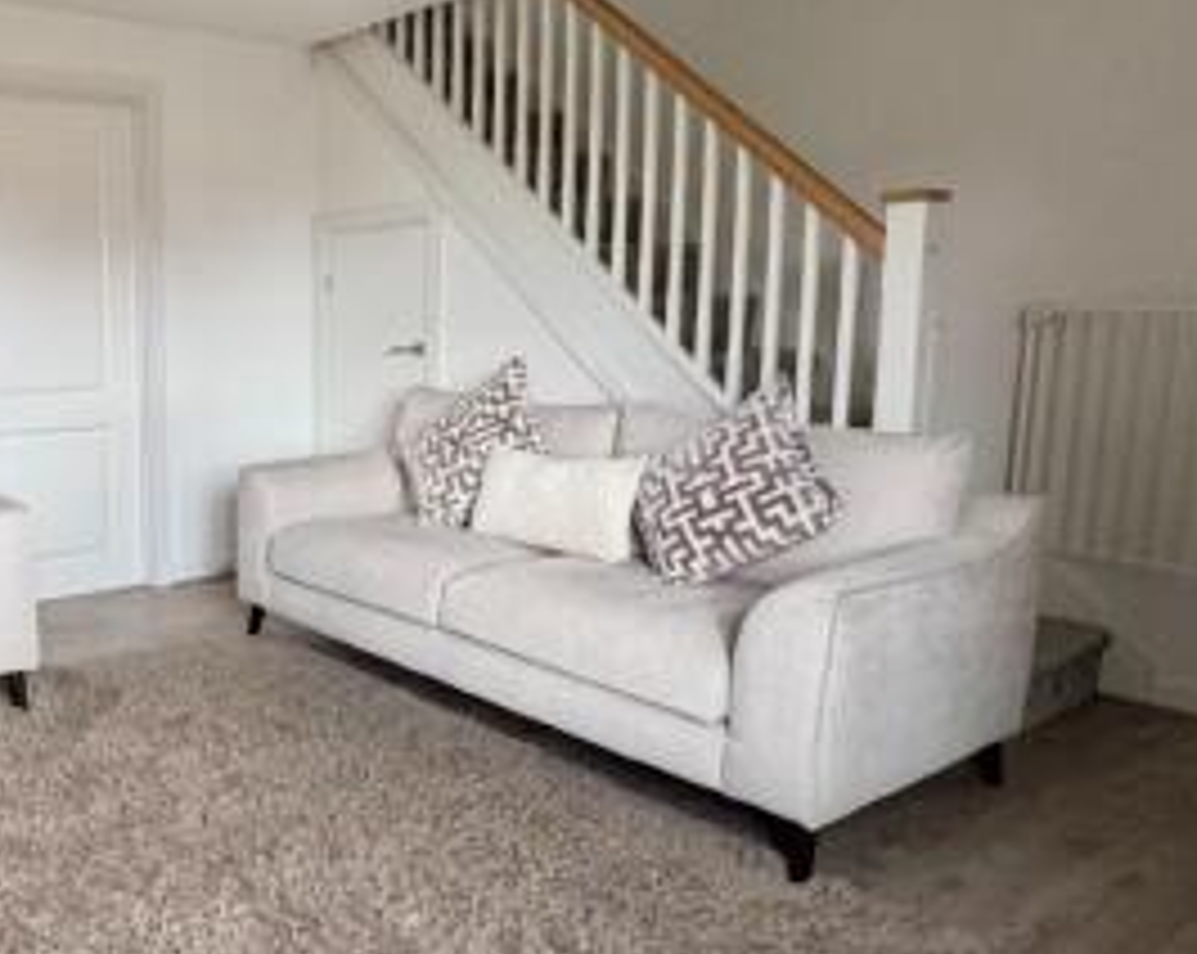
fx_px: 1061
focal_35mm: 30
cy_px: 466
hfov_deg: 53.5
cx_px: 182
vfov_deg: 48.4
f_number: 2.2
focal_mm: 2.22
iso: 200
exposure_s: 1/99
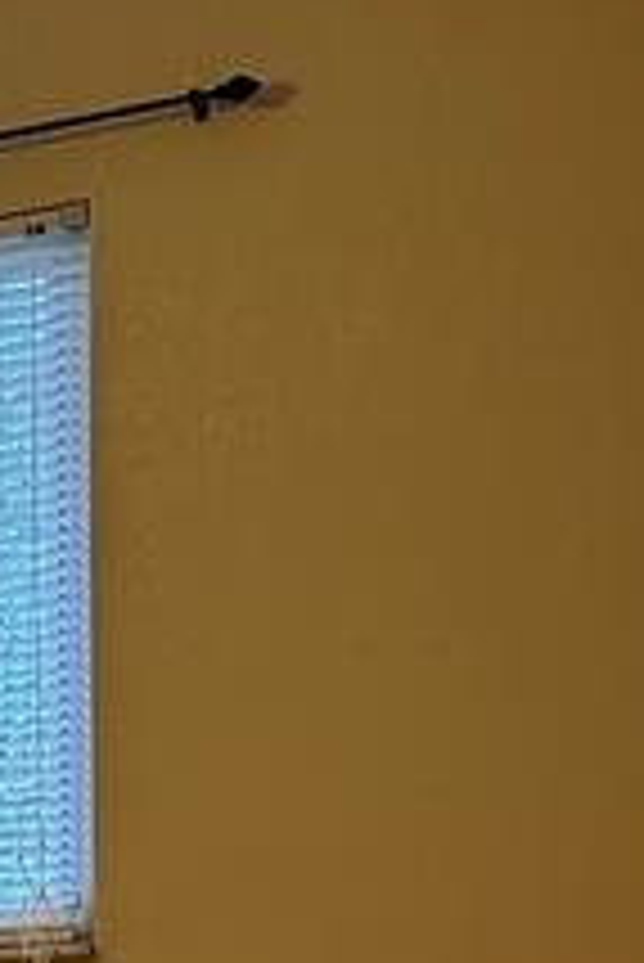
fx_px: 2598
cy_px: 1602
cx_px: -594
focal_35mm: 97
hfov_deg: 12.6
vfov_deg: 17.8
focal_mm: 5.7
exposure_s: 1/60
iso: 125
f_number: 1.5
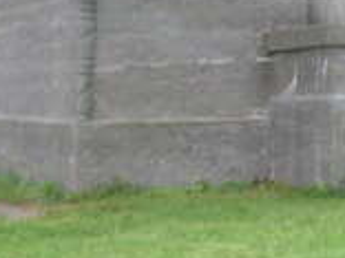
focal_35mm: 180
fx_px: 1794
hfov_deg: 10.9
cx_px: 363
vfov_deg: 8.0
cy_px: -163
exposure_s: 1/80
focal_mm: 5.8
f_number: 4.3
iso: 80
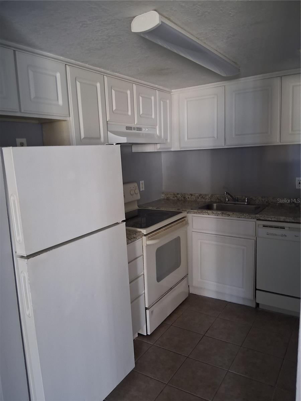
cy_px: 200
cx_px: 150
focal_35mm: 26
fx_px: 301
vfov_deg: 67.3
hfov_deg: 53.1
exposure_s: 1/33.3
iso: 500
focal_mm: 3.98
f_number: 1.8
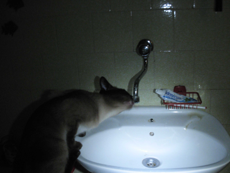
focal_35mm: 38
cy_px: 86
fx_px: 252
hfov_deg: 49.0
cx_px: 115
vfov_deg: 37.7
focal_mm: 6.3
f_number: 2.9
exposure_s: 1
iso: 400
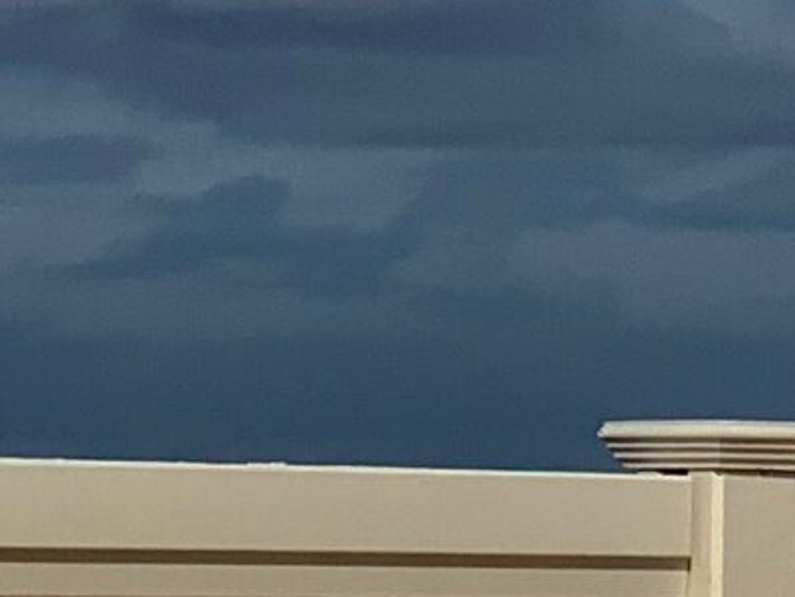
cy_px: 763
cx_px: 708
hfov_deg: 5.8
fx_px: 7788
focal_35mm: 339
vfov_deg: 4.4
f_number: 2.4
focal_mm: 6
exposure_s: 1/3984
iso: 16
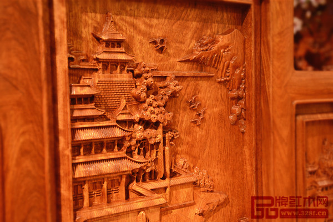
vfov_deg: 26.5
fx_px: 472
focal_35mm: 51
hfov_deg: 38.9
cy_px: 111
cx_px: 166
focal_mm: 34
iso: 2000
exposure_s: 1/50
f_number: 4.2
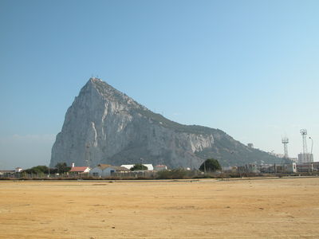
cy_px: 120
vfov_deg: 40.7
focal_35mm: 35
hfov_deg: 52.6
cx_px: 160
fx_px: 323
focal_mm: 8.9
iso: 100
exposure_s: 1/357
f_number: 6.3
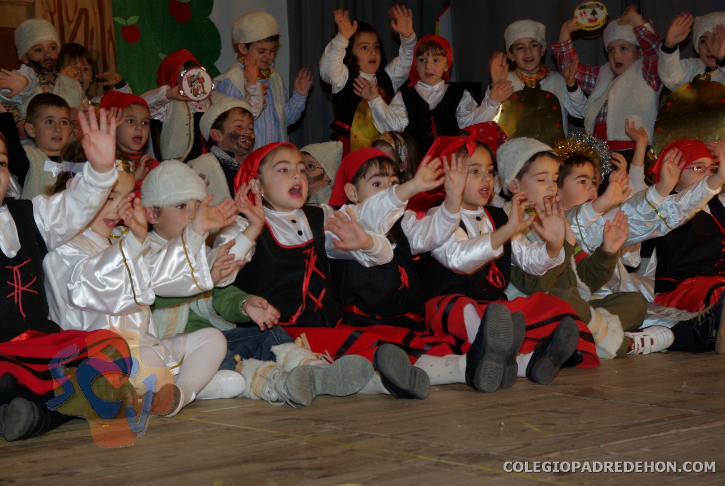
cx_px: 362
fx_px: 1512
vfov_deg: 18.2
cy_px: 243
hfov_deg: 27.0
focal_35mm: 75
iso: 400
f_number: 5.6
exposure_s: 1/60
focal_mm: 50
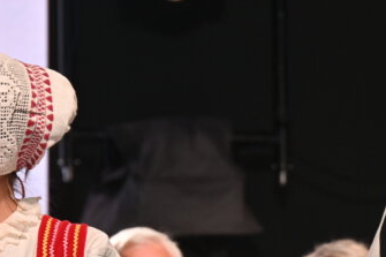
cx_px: 282
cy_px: 263
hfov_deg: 6.7
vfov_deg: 4.5
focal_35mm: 306
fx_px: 3279
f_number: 6.3
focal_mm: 100
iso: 360
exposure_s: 1/60
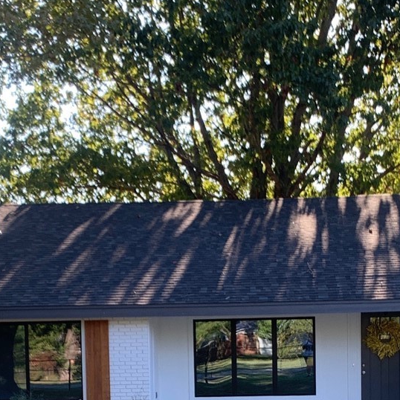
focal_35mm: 82
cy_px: 425
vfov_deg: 20.3
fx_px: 1072
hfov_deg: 21.1
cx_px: 211
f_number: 1.8
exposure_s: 1/208
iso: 25
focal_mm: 4.25
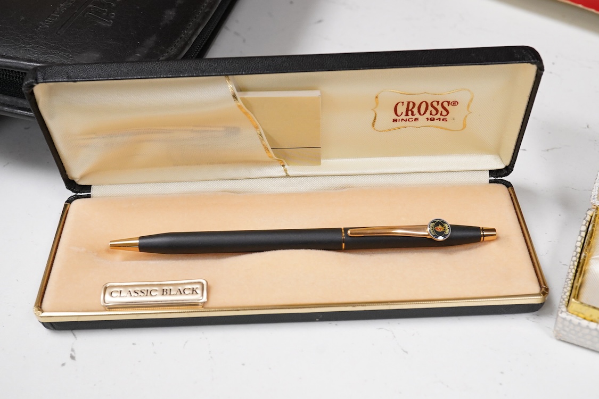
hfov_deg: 43.6
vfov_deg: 29.9
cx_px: 300
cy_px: 200
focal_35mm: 45
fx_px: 749
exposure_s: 1/100
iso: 2500
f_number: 7.1
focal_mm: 30
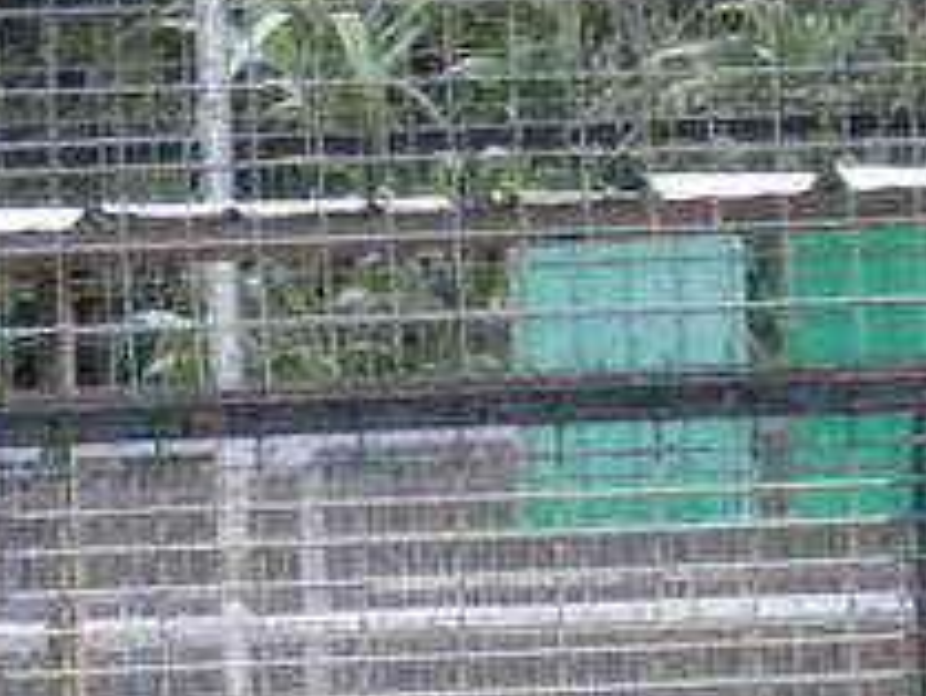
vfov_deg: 1.6
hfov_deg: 2.2
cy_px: 891
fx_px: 24411
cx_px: -913
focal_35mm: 912
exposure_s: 1/543
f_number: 5.1
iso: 400
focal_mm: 21
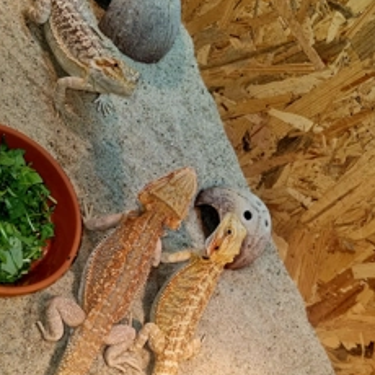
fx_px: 490
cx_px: 168
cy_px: 243
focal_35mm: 40
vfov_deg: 41.4
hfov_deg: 41.8
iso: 50
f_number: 1.8
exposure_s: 1/175
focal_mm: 5.4
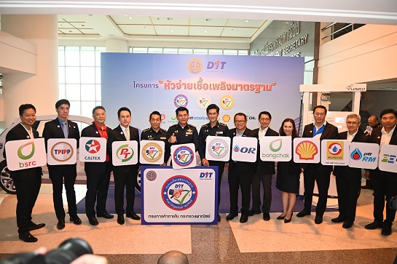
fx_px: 265
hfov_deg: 73.8
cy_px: 132
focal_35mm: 24
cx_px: 198
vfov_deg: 53.1
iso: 2500
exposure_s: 1/200
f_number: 4
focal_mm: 24
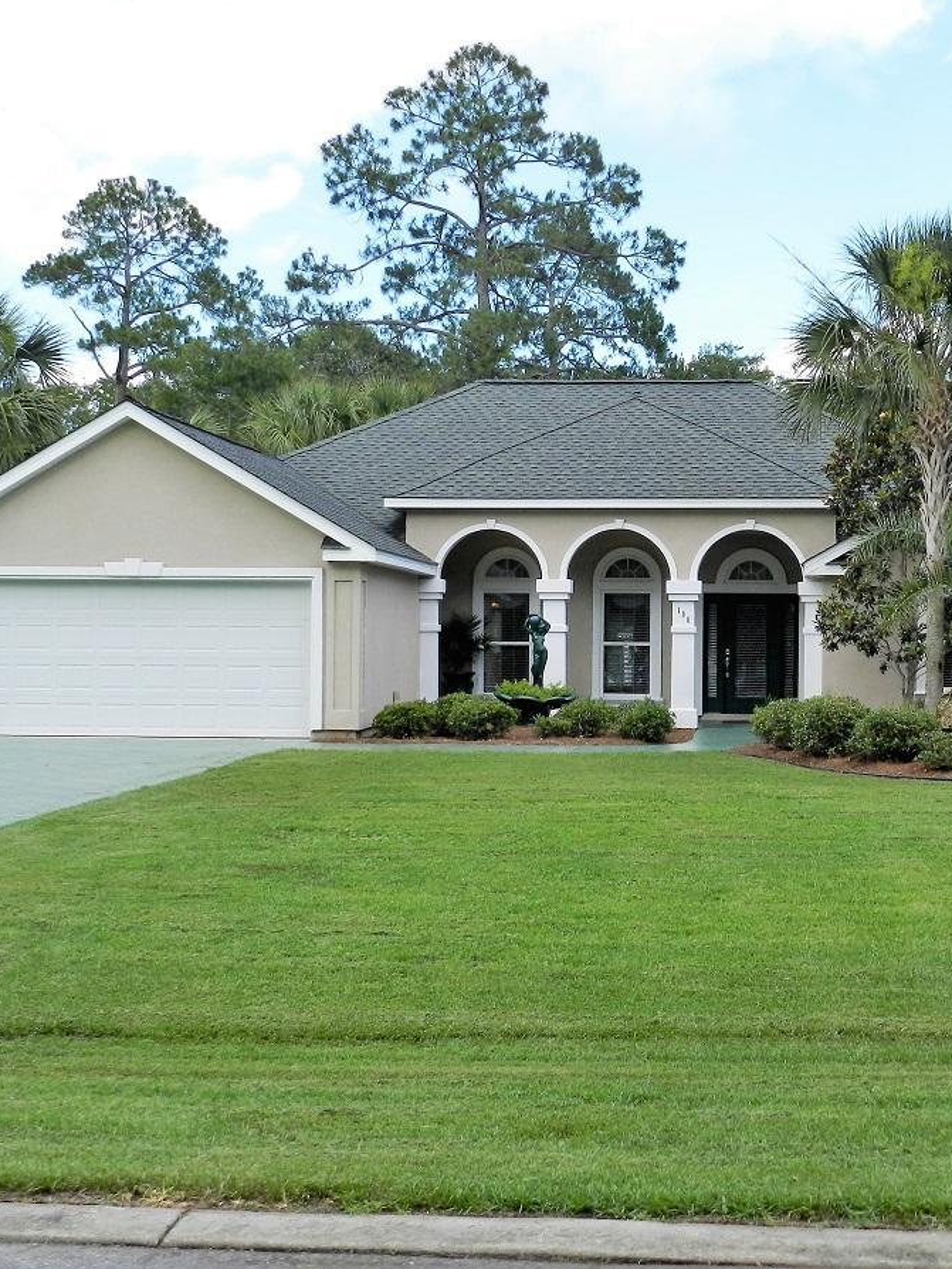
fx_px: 1869
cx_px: 619
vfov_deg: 37.5
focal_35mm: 51
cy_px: 633
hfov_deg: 28.4
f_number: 4
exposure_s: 1/400
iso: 160
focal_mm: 6.7
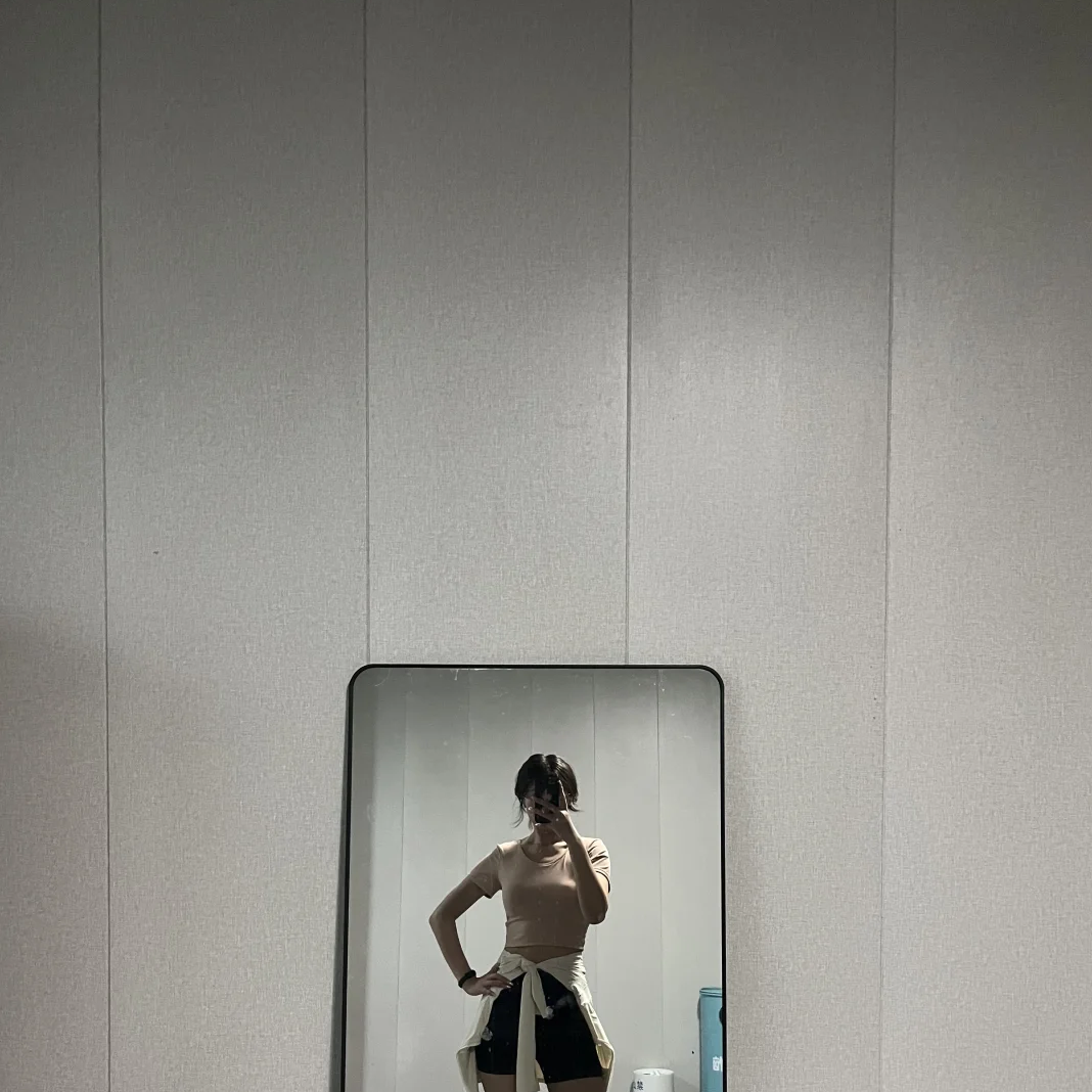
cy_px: 707
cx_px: 548
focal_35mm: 31
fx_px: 1106
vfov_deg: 51.8
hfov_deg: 52.5
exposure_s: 1/33
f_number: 1.6
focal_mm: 5.1
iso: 500
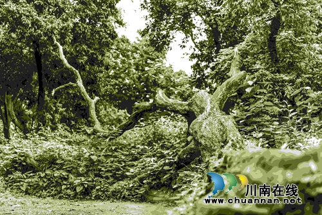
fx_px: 501
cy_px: 108
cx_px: 161
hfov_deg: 35.6
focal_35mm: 56
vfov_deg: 24.2
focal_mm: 56
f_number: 2.8
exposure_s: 1/640
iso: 100
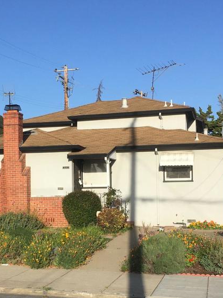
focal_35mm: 53
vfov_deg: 35.9
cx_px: 83
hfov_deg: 27.4
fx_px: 455
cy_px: 195
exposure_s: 1/1637
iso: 25
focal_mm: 4.15
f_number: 2.2
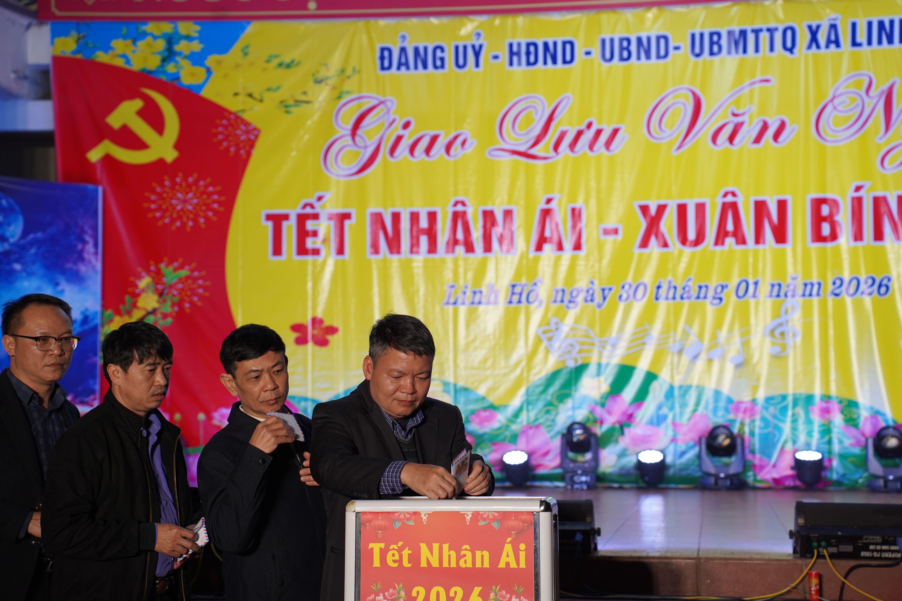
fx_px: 1879
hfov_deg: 27.0
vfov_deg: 18.2
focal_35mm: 75
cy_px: 300
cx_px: 451
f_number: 4
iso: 640
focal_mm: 75
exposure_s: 1/160
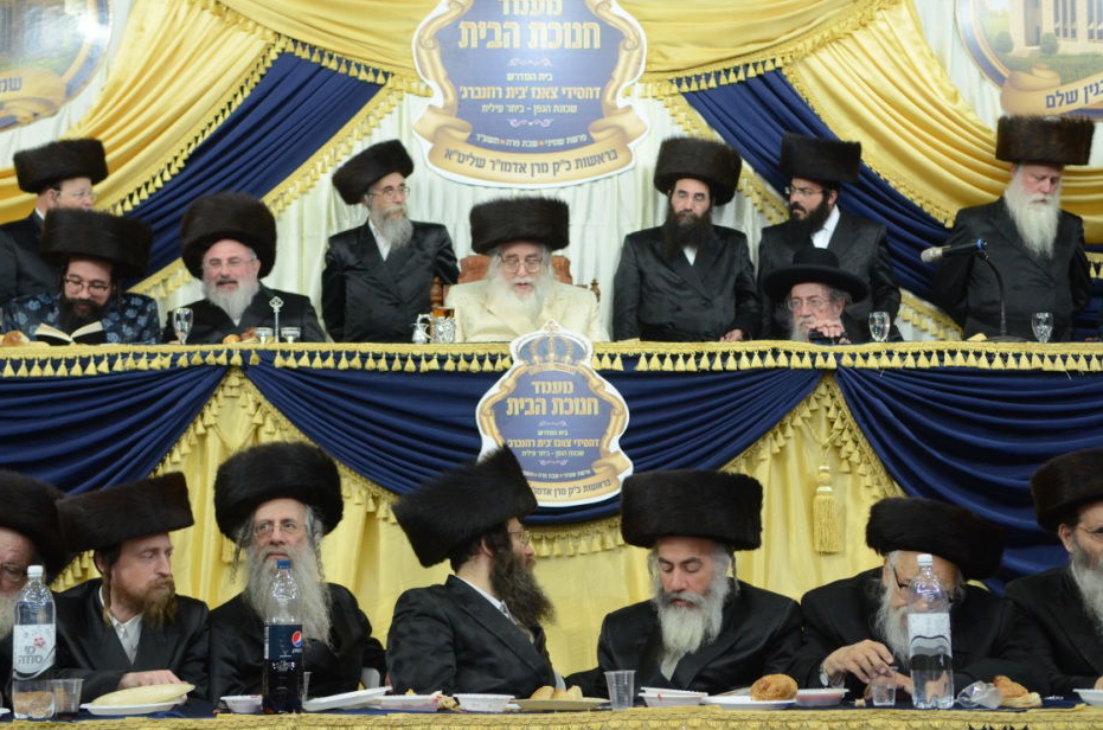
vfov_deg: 20.5
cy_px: 365
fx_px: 2017
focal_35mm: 66
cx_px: 525
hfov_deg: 30.6
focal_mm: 40
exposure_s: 1/80
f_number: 3.2
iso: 1250
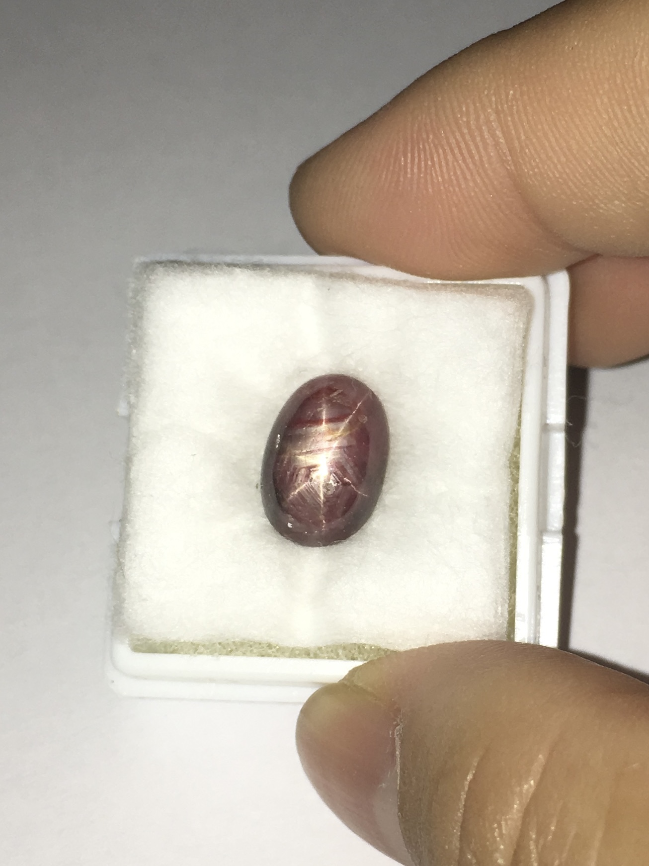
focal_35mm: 29
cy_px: 433
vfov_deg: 61.7
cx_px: 324
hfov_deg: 48.2
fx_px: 725
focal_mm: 4.15
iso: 25
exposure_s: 1/388
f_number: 2.2
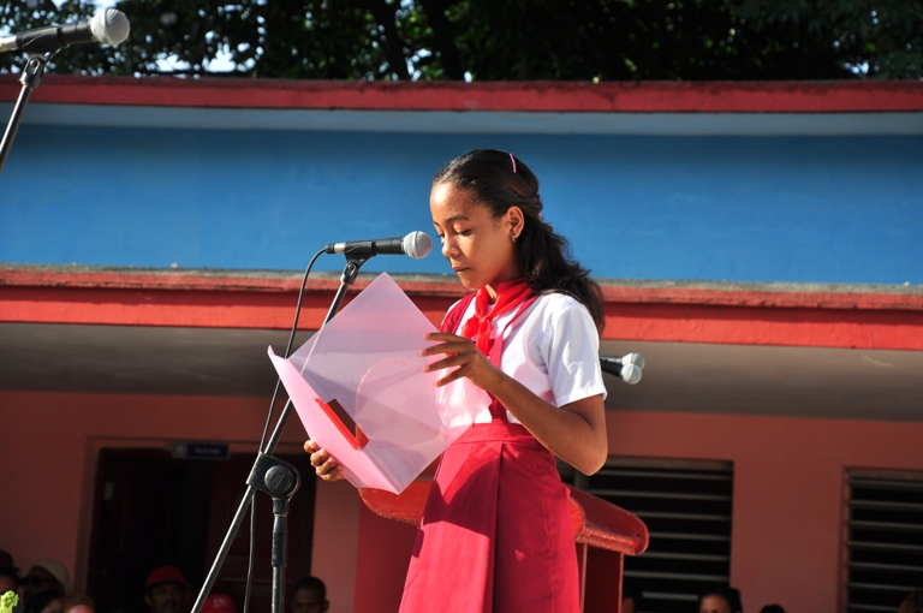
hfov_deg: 15.2
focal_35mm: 135
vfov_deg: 10.1
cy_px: 306
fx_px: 3457
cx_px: 462
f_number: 5.6
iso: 200
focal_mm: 90
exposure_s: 1/500
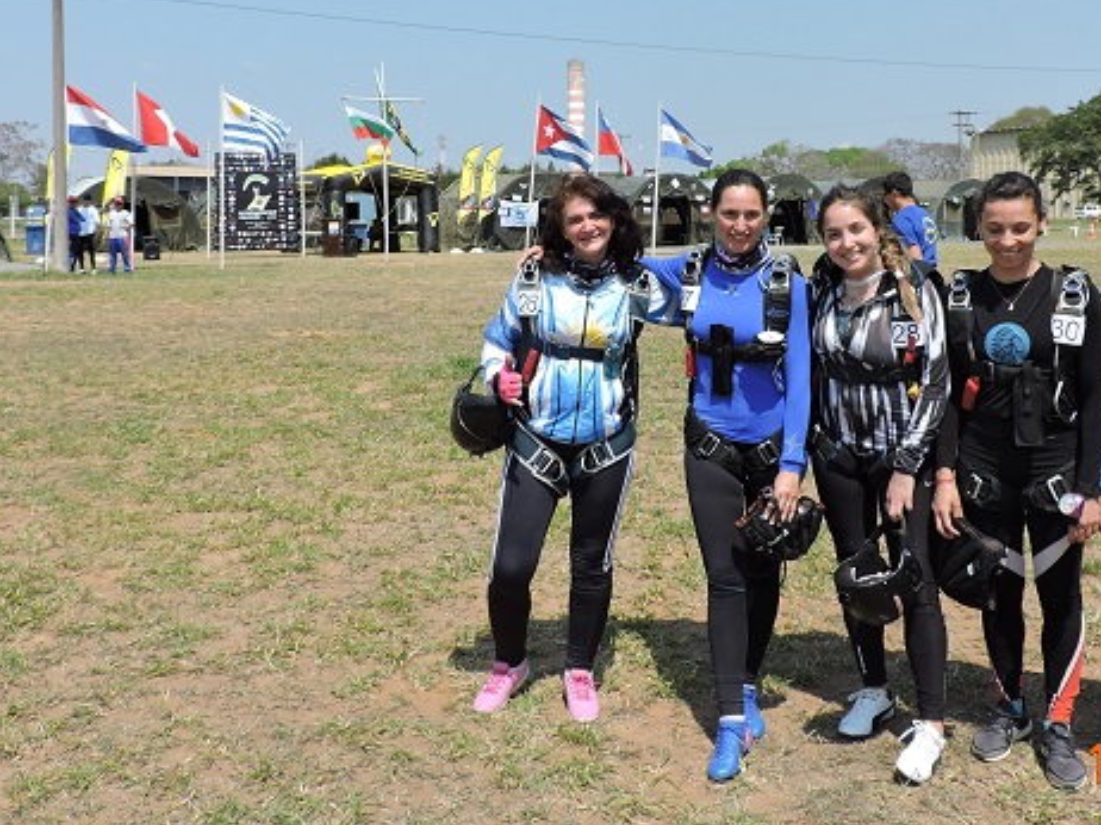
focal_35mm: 39
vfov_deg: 36.2
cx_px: 598
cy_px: 236
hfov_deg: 47.8
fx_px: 1240
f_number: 3
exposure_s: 1/1250
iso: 100
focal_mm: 4.3
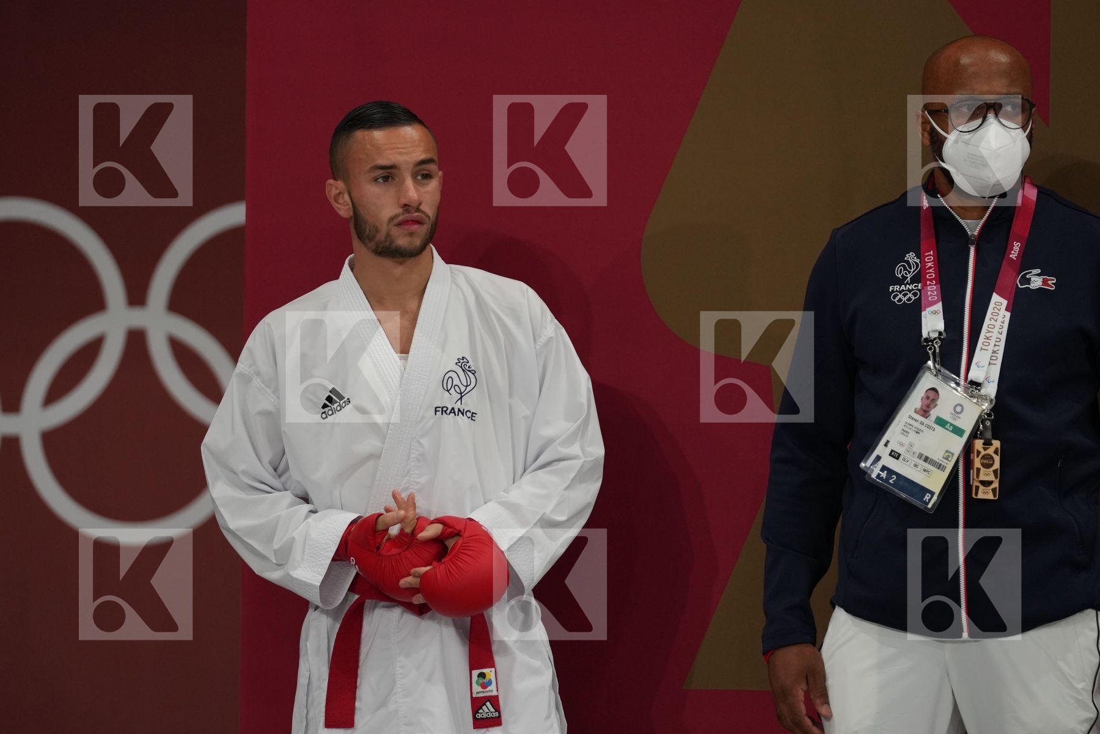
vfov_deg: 5.5
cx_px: 550
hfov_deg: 8.2
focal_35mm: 250
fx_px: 7638
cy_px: 367
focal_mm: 167
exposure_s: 1/1000
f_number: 2.8
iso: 800
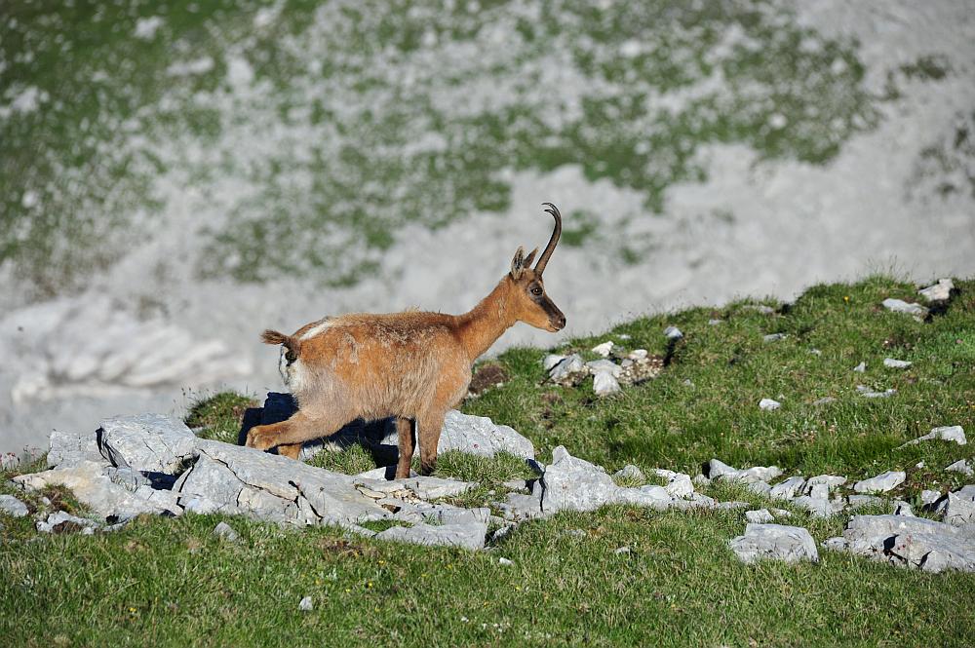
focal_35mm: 500
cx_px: 488
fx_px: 13530
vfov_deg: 2.7
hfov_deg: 4.1
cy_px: 324
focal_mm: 500
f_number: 14
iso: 640
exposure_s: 1/800
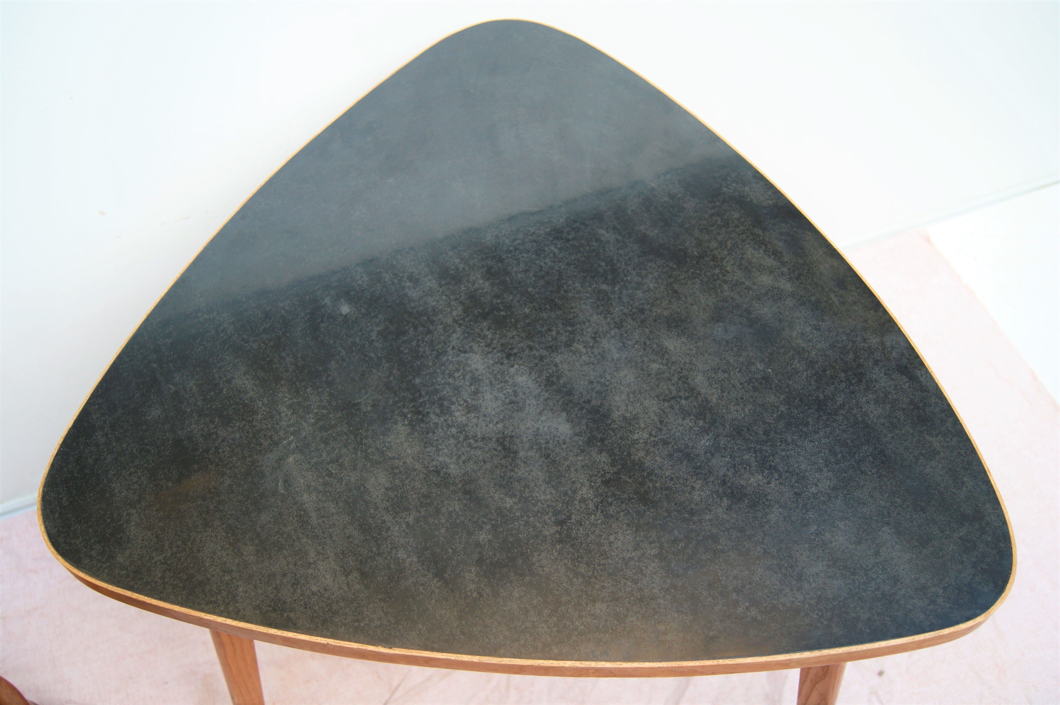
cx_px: 530
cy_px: 352
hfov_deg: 43.6
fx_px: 1324
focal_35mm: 45
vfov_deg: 29.8
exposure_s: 1/60
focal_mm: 30
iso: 160
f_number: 4.5
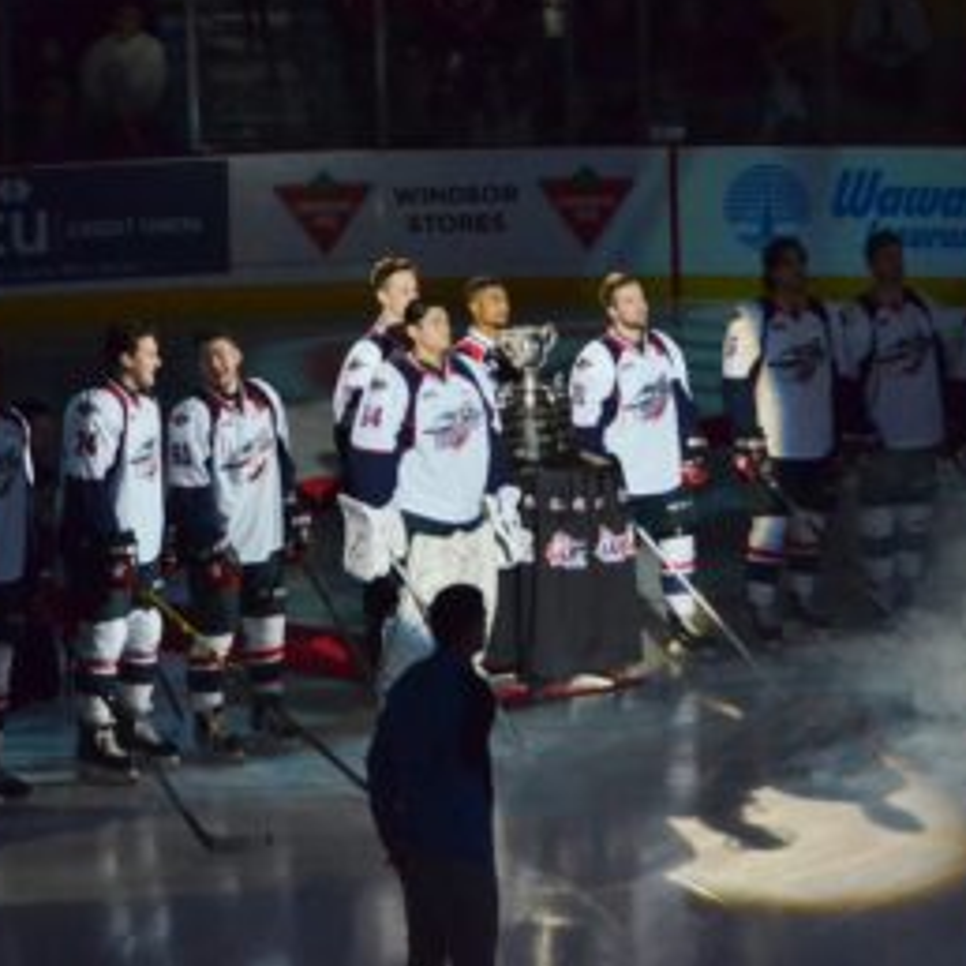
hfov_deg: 7.9
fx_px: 6977
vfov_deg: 7.9
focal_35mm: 221
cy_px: 271
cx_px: 781
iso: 3200
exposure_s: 1/200
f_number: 4.5
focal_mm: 78
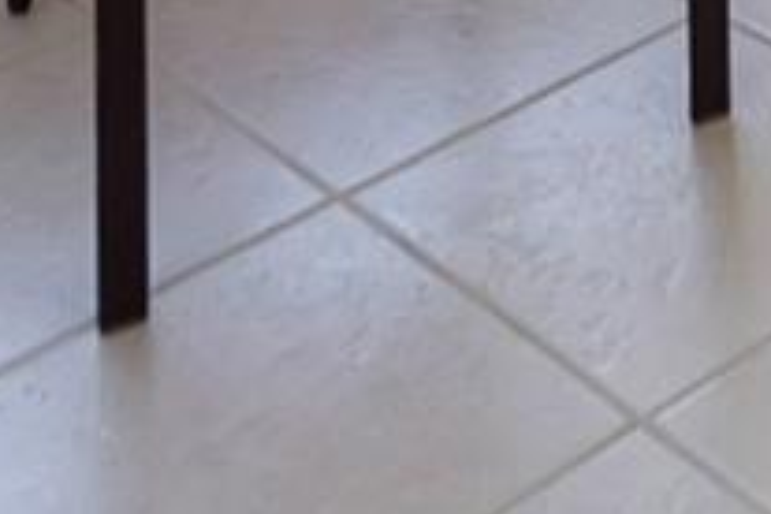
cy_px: -1365
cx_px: 994
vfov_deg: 8.3
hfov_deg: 16.7
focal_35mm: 116
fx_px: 2484
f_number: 4
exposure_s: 1/160
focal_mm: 10
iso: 100
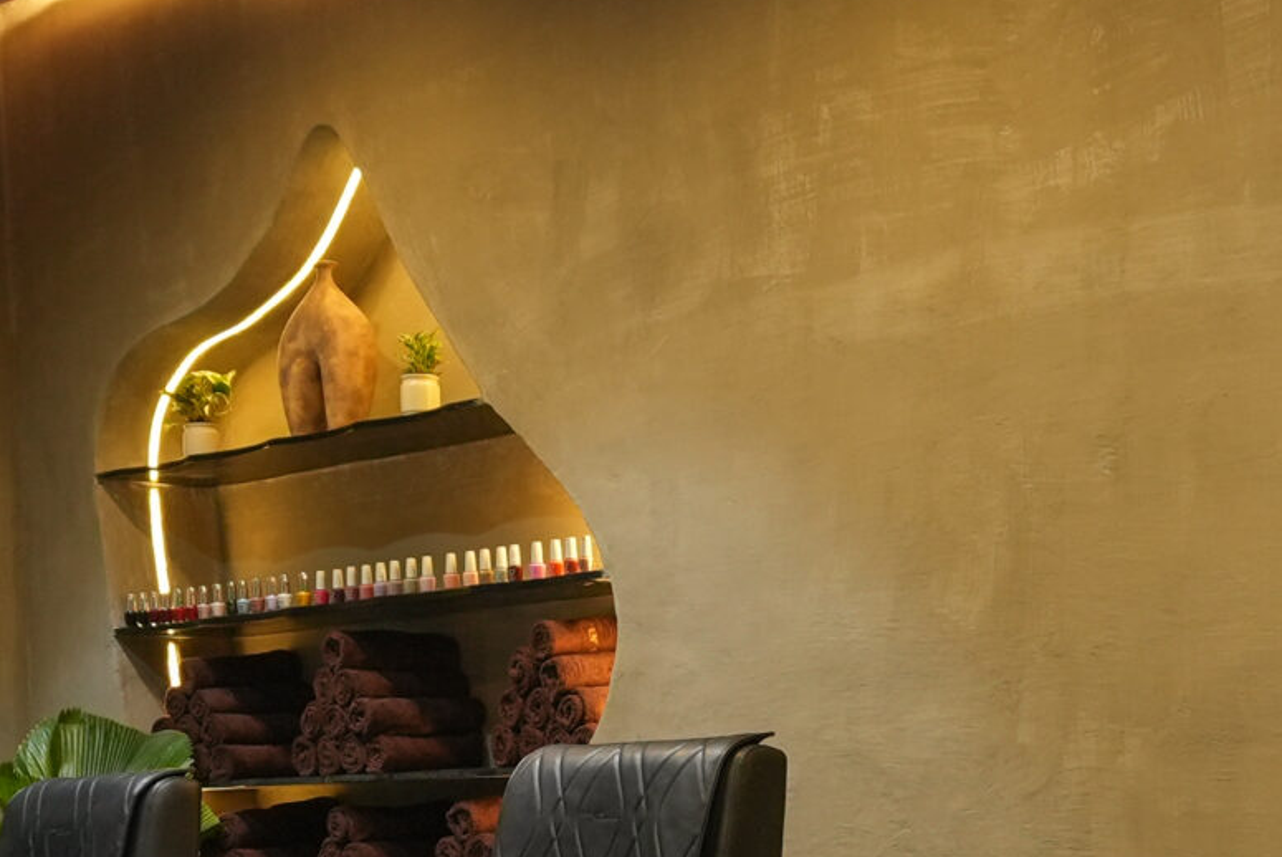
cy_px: 953
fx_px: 2708
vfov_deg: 17.4
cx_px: 900
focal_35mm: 76
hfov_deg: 26.4
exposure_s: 1/80
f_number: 3.5
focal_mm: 23
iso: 1000
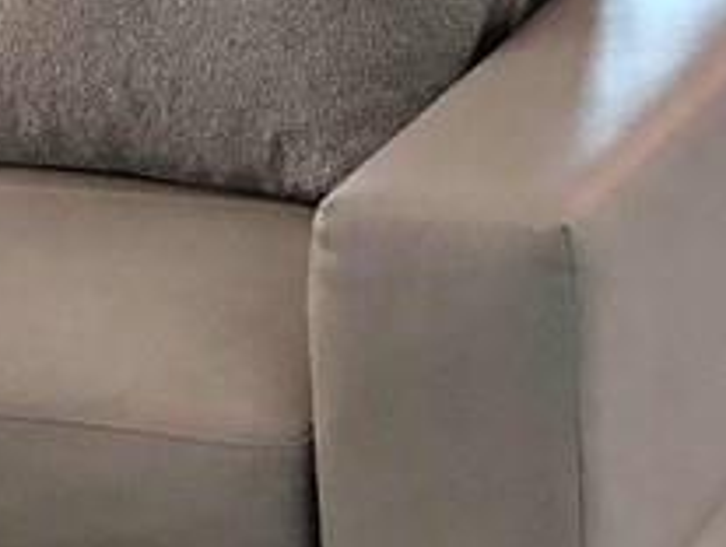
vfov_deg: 6.6
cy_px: -705
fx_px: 4538
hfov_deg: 9.0
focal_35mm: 216
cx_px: -281
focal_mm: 4
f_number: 1.8
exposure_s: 1/130
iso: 20
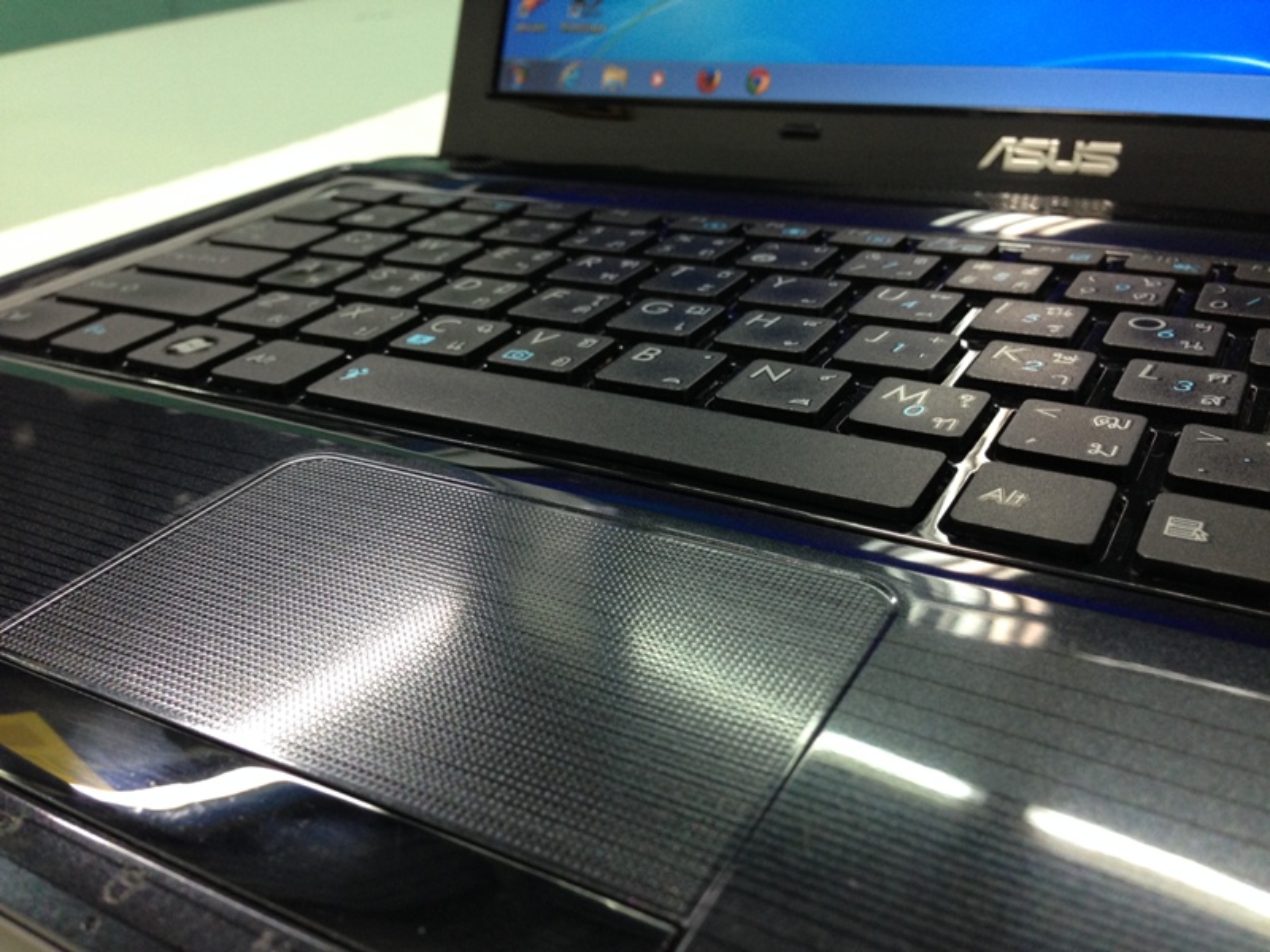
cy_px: 476
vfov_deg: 42.9
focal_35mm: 33
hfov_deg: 55.4
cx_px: 635
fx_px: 1211
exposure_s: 1/20
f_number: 2.4
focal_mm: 4.12
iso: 125
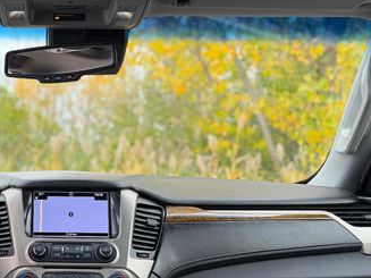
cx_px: 53
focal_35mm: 47
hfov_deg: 38.3
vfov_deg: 30.8
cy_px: 152
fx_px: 504
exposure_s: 1/185
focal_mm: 6.76
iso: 100
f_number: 1.78
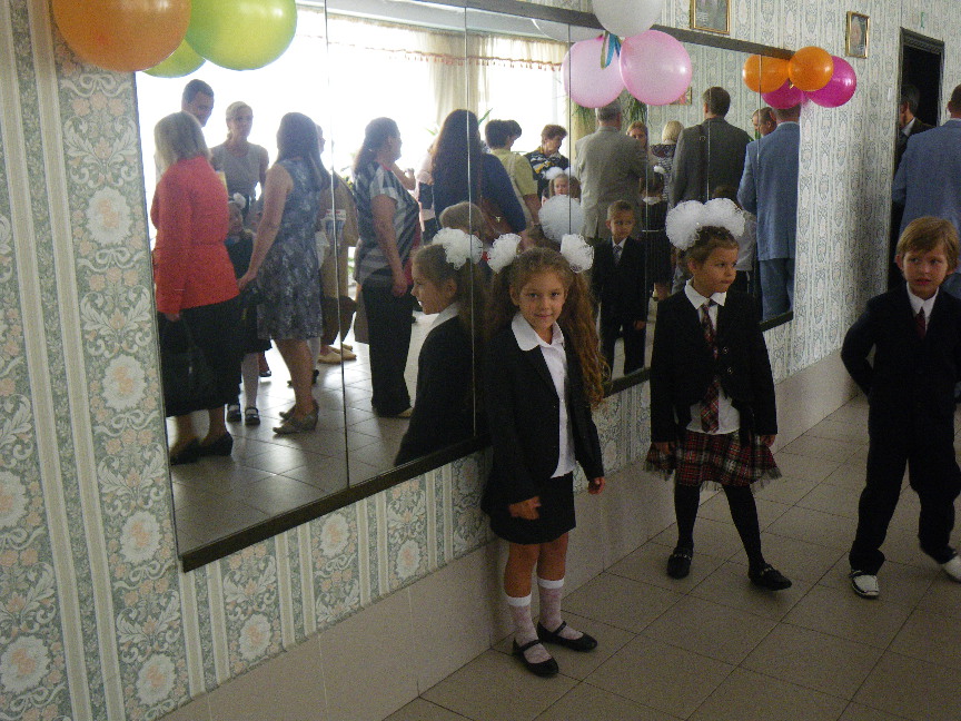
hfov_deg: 54.0
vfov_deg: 41.8
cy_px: 360
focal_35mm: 34
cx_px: 480
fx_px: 944
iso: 320
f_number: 3.8
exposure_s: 1/50
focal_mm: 6.1
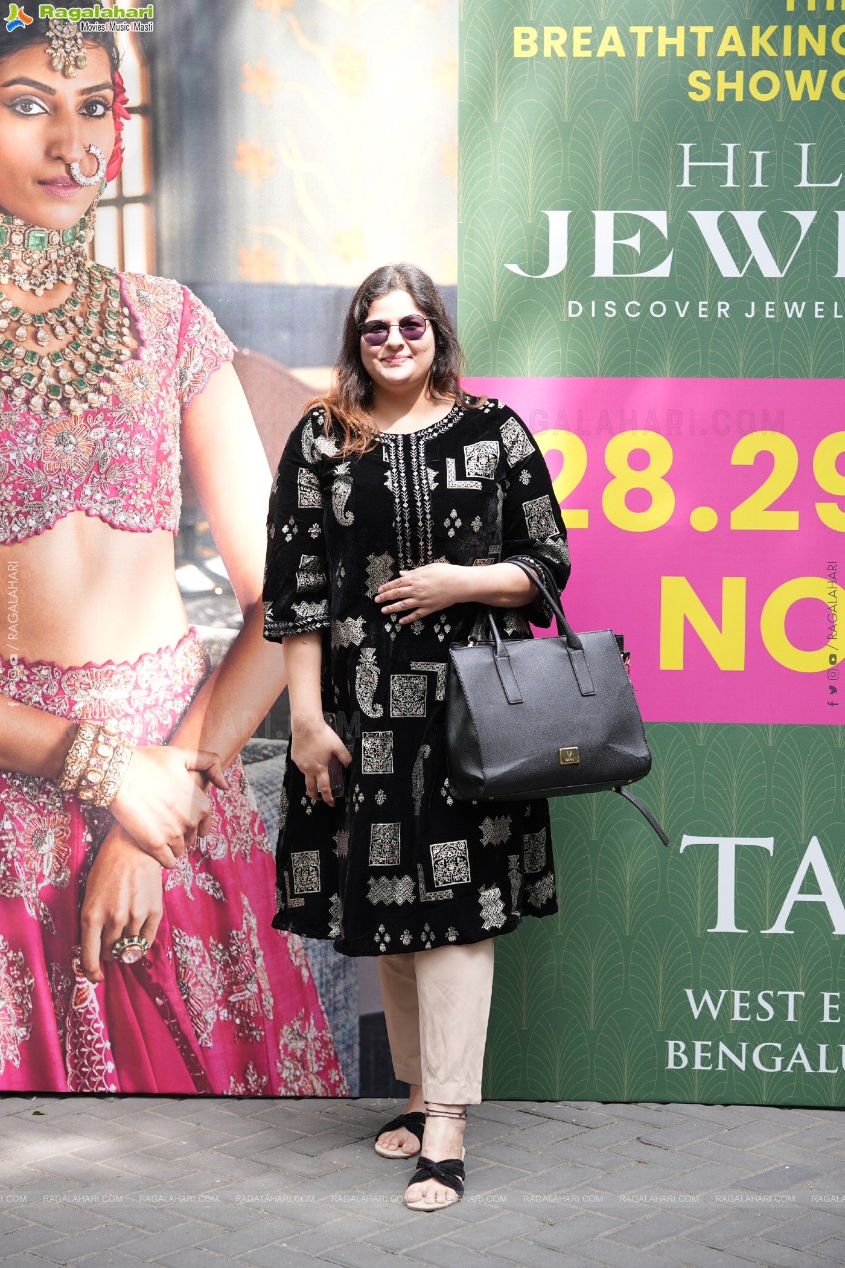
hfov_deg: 20.0
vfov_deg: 29.6
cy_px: 634
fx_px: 2401
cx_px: 422
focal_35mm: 68
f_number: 4
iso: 250
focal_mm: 68.2
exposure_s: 1/125
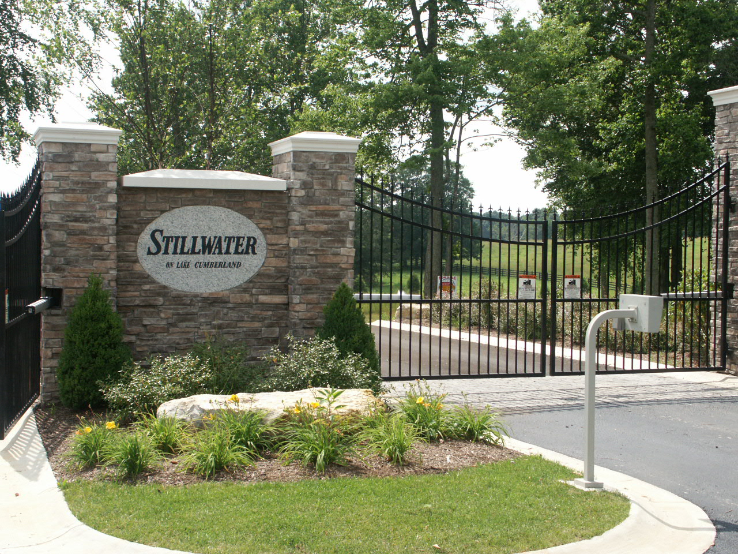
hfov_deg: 38.2
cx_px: 369
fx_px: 1066
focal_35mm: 50
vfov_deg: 29.1
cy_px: 277
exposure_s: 1/350
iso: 100
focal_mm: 12.92
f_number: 6.7
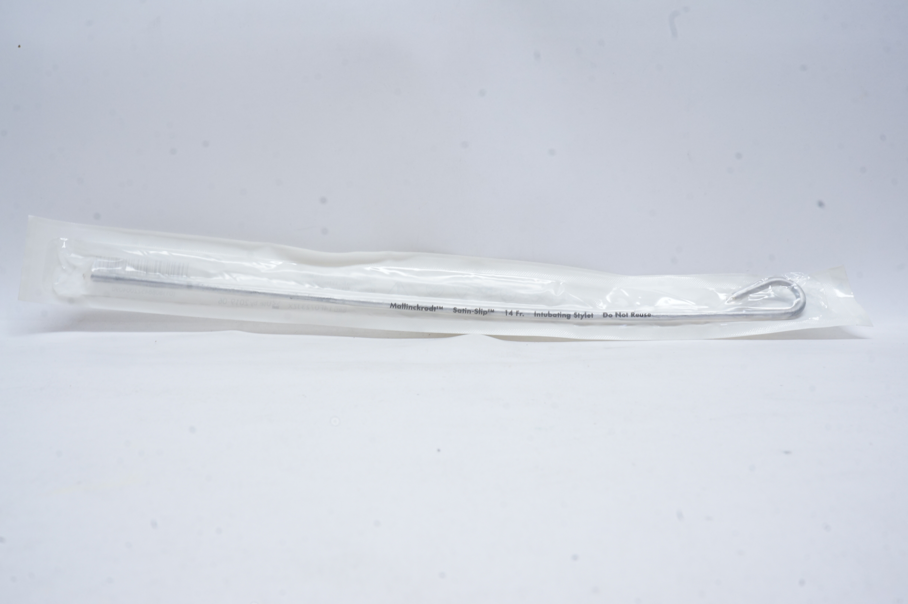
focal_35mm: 28
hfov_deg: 64.6
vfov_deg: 45.6
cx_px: 454
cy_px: 302
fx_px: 718
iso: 400
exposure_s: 1/3
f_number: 20
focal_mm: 19
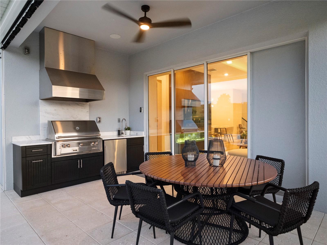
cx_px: 164
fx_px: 208
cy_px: 122
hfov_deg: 76.4
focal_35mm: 22
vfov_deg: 61.1
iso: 3200
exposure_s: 1/60
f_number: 2.8
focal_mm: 11
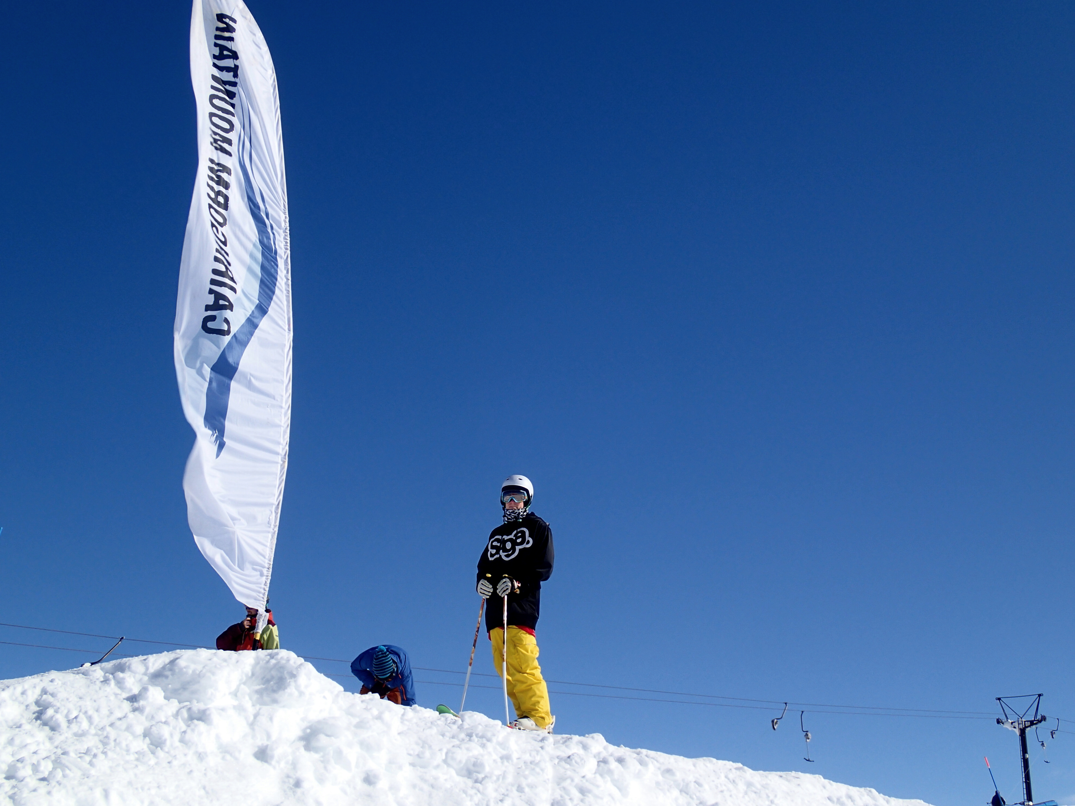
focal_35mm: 43
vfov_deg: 33.6
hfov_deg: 43.9
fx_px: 1335
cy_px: 403
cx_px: 538
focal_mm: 7.86
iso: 100
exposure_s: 1/200
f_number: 11
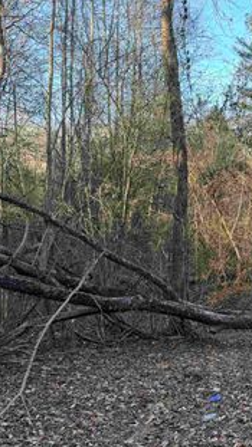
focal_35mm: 42
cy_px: 222
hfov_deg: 25.3
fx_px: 499
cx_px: 307
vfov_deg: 48.4
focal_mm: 6.76
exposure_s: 1/423
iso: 100
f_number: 1.78
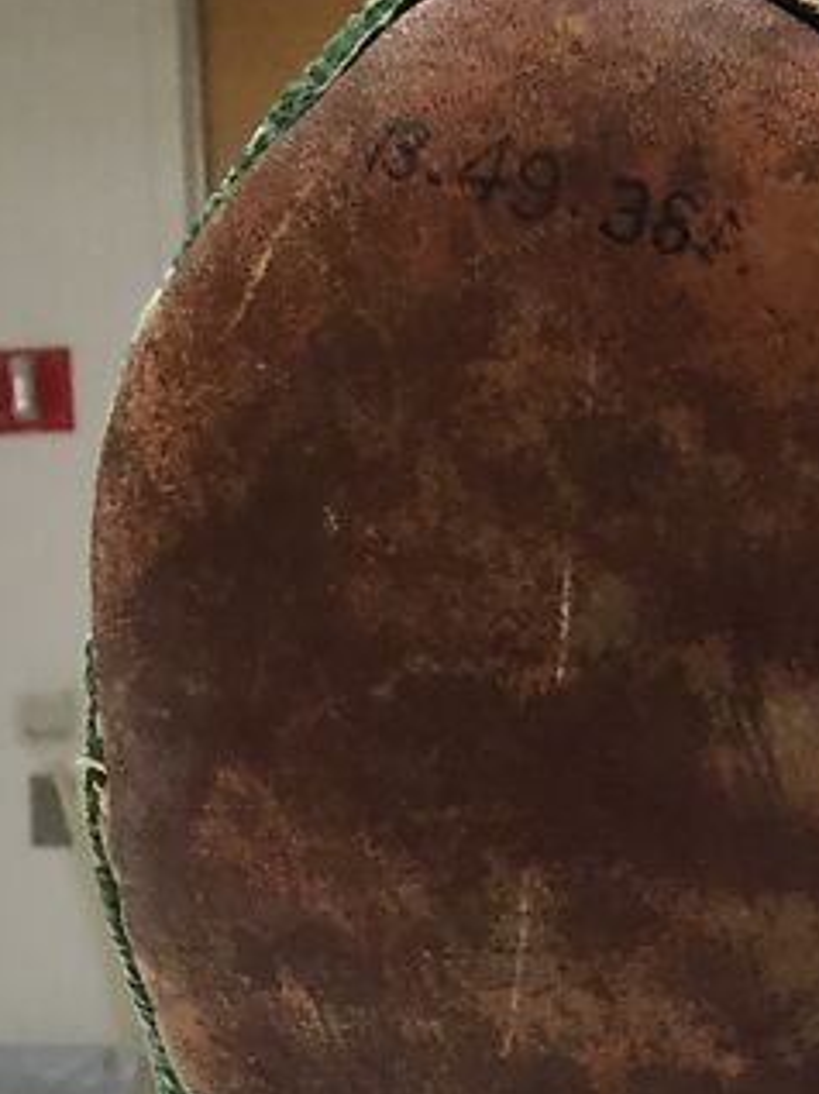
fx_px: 3696
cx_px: 1211
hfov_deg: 12.1
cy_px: 1218
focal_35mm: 117
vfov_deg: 16.3
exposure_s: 1/40
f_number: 2.4
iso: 32
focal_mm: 3.3
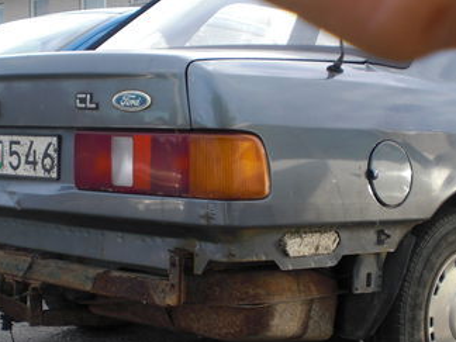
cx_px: 196
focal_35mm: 75
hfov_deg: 26.0
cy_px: 225
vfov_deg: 19.6
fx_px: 988
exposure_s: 1/100
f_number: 3.1
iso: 64
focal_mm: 6.3
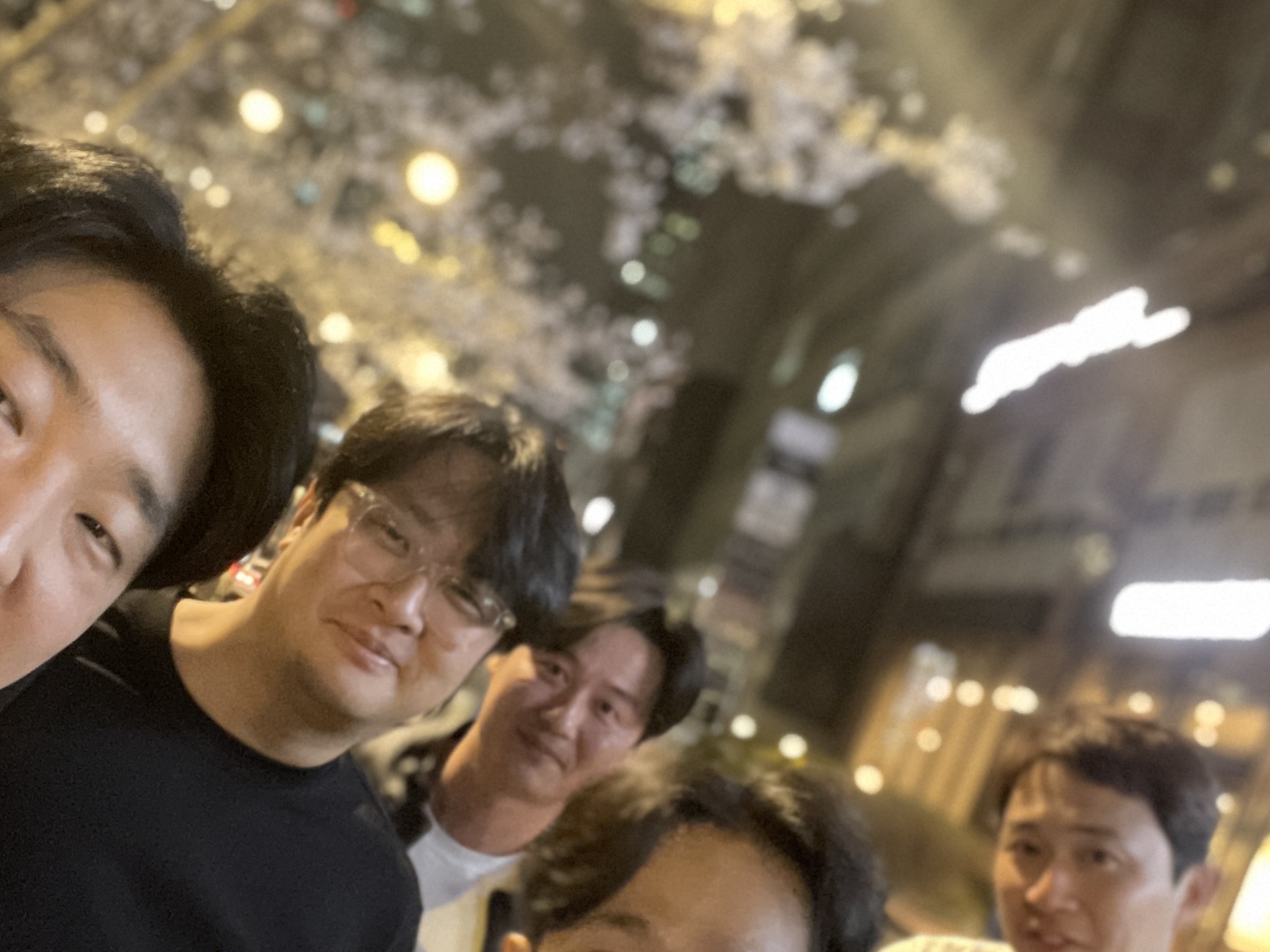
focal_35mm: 49
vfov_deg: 29.5
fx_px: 1798
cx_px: 527
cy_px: 608
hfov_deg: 38.8
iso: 800
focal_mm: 2.71
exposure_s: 1/15
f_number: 2.2
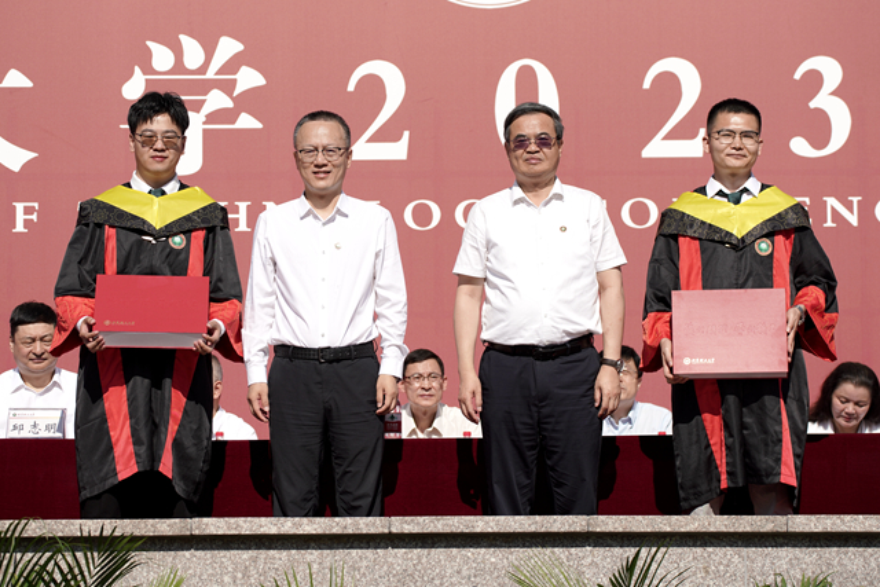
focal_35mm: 125
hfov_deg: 16.4
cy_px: 294
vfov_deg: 11.0
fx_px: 3056
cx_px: 440
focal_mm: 125
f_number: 5.6
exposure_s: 1/1000
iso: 100
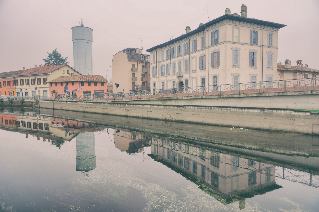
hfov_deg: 73.7
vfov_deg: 53.1
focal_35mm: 24
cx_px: 160
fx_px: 213
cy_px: 106
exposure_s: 1/80
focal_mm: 24
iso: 100
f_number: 4.5
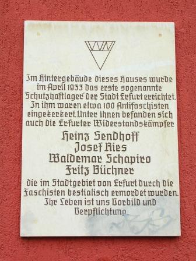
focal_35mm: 91
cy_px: 130
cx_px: 98
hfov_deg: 16.2
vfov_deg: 21.5
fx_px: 687
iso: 50
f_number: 4.2
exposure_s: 1/59.2
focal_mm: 13.7
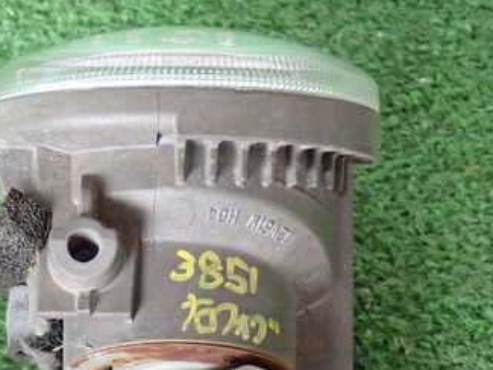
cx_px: 156
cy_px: 288
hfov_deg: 18.3
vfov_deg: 13.8
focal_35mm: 107
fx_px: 1524
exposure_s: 1/60
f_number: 3.5
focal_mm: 10.35
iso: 500
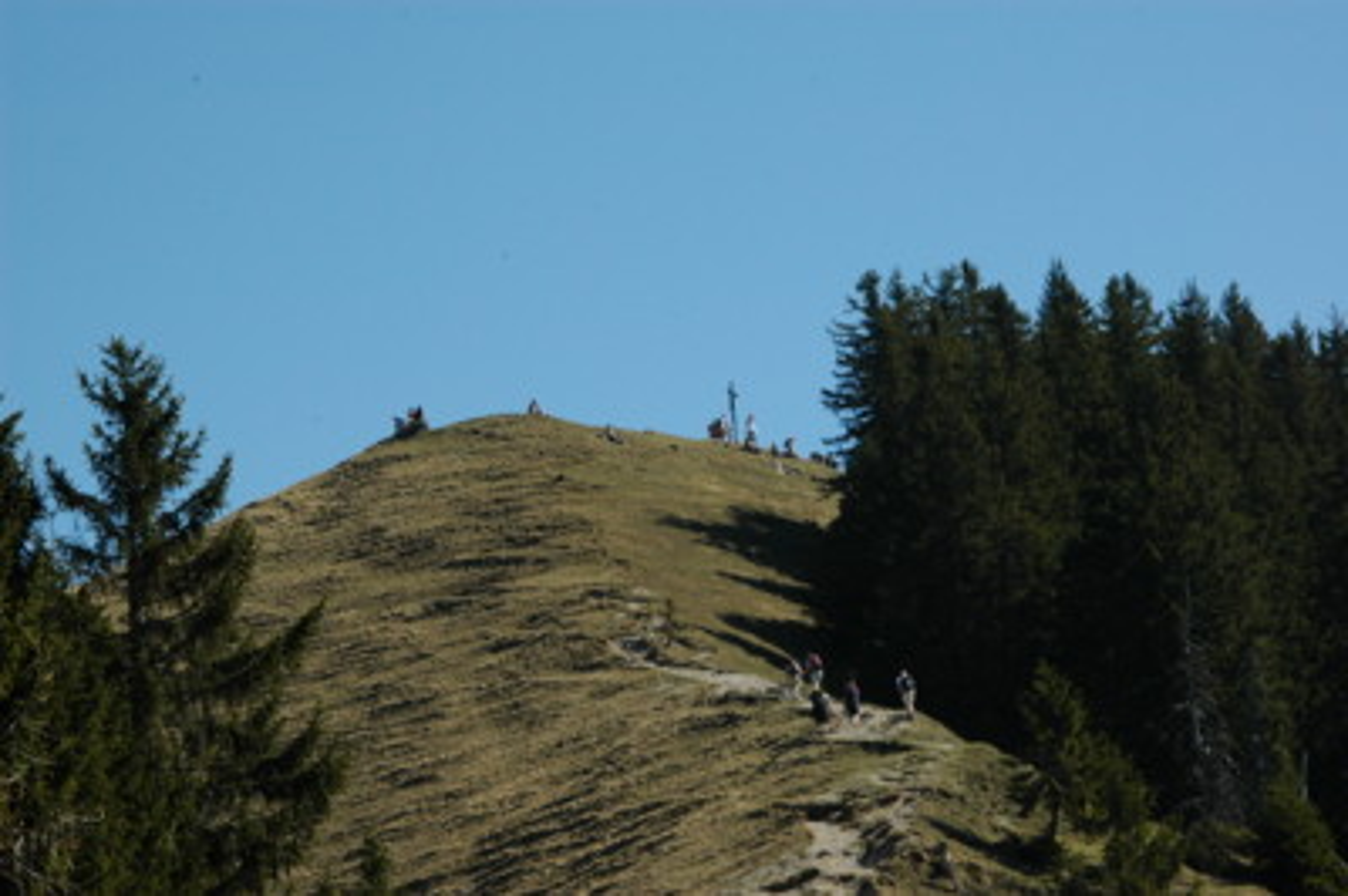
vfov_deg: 9.9
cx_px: 674
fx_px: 5163
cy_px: 448
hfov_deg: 14.9
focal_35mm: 138
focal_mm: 92
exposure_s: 1/160
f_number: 14
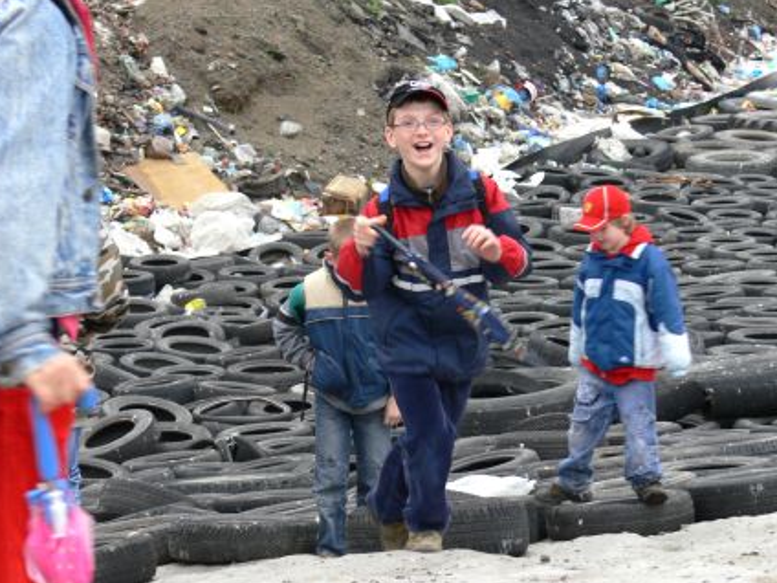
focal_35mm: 119
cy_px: 252
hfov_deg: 16.5
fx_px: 2671
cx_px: 357
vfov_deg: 12.4
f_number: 4
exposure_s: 1/50
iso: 80
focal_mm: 21.4
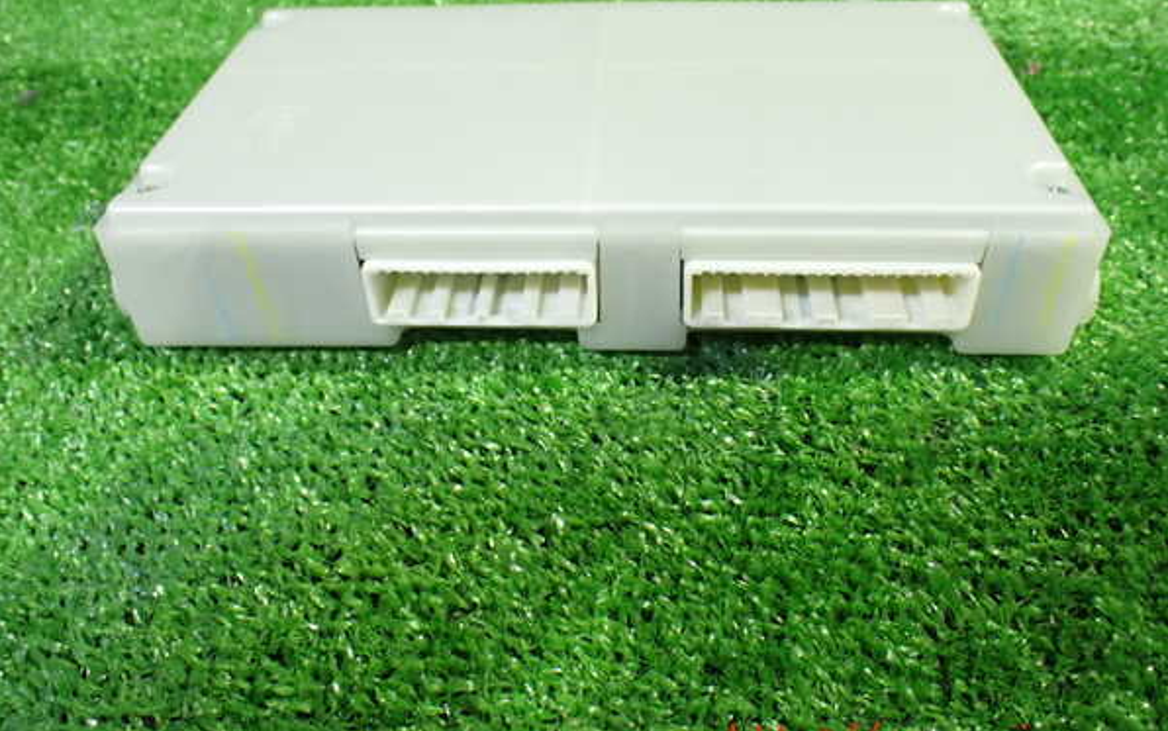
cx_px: 584
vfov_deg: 39.4
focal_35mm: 32
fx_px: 1019
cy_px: 327
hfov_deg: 59.6
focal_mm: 5.4
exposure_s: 1/40
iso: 800
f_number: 2.3
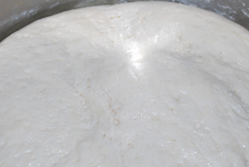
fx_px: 672
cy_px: 102
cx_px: 108
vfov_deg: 14.1
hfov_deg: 21.0
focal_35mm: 97
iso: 200
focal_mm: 36
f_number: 5.3
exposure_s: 1/60
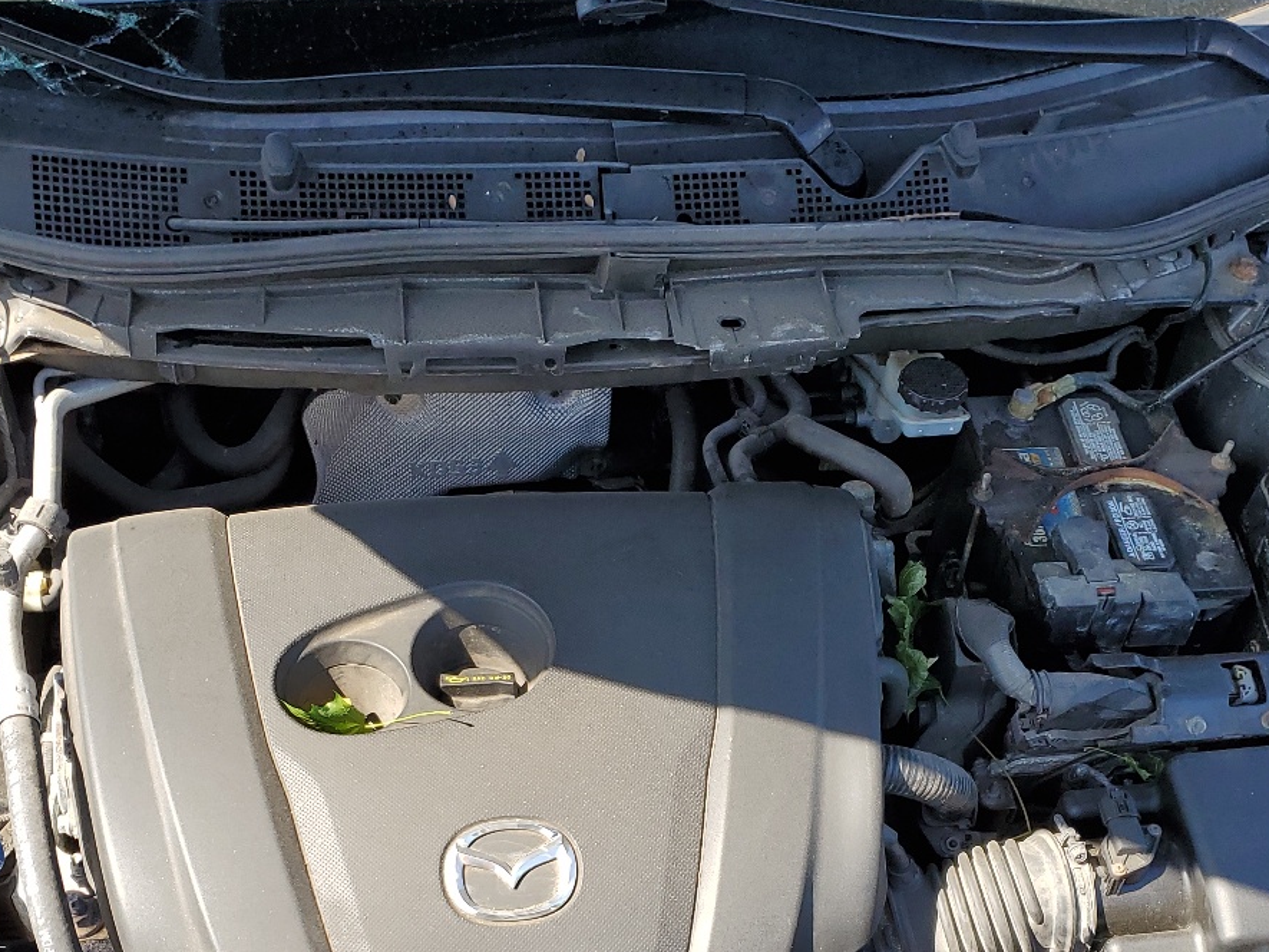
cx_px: 647
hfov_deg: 40.4
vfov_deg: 29.8
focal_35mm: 47
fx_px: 1723
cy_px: 826
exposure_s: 1/769
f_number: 1.5
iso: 50
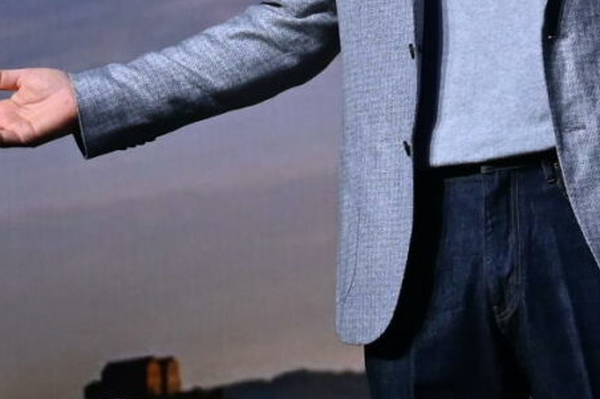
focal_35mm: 221
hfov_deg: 8.4
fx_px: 3682
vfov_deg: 6.1
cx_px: 1492
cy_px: -344
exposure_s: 1/125
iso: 1600
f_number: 7.1
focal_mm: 39
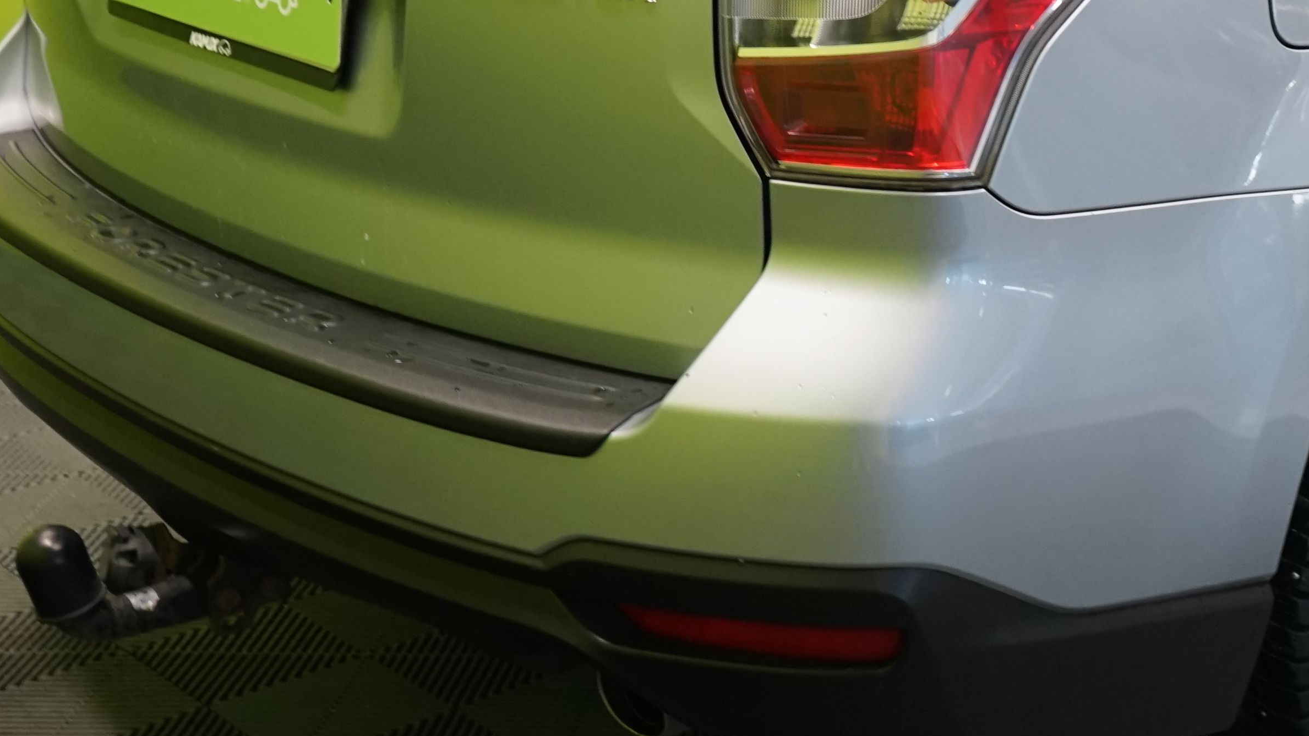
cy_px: 79
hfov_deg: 27.2
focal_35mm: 74
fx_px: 2569
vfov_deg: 16.1
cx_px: 1254
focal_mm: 28
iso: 1250
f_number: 4.5
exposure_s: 1/30
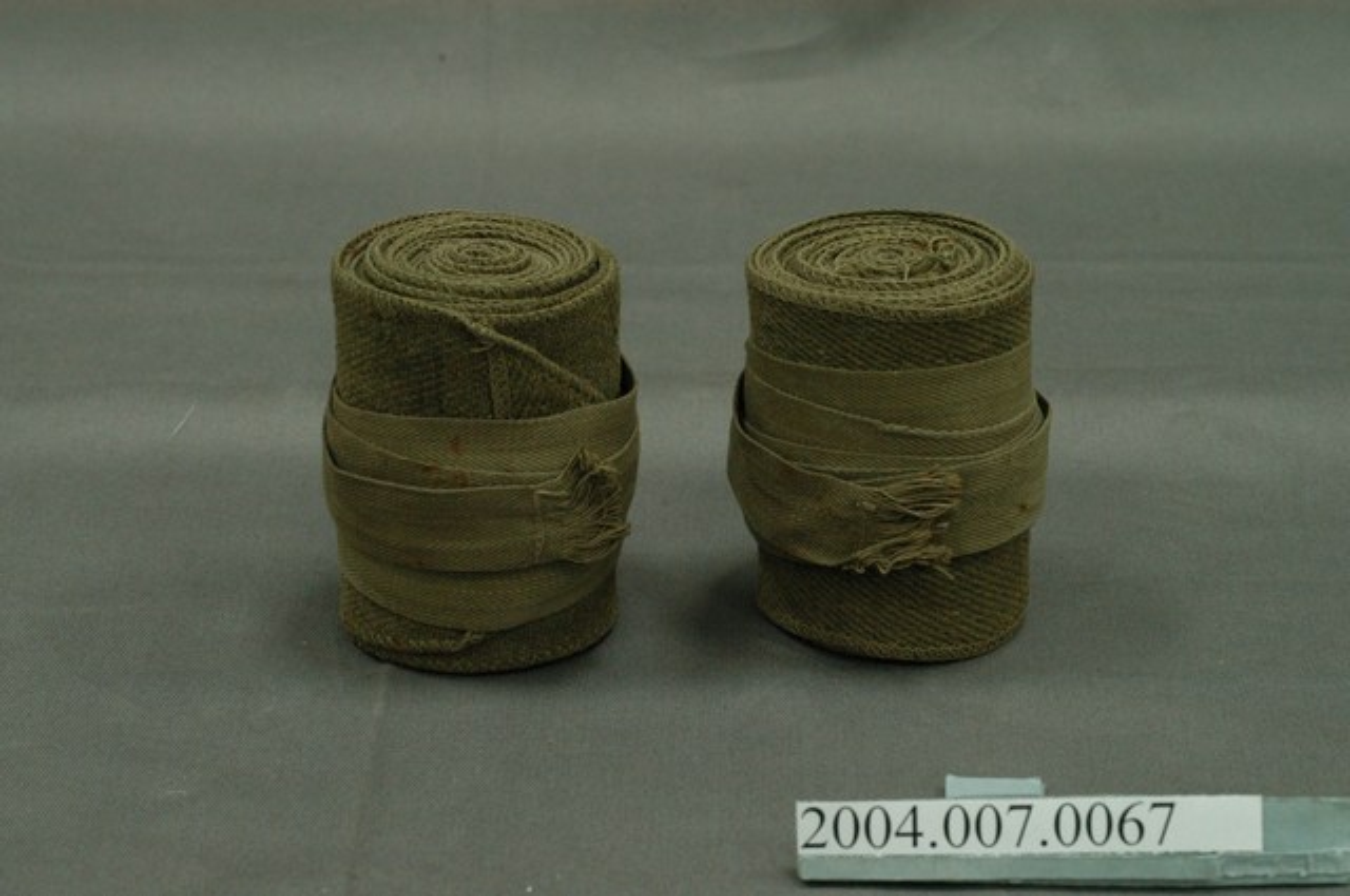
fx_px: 3371
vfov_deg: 15.1
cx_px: 675
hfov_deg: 22.6
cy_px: 448
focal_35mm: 90
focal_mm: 60
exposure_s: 1/20
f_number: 10
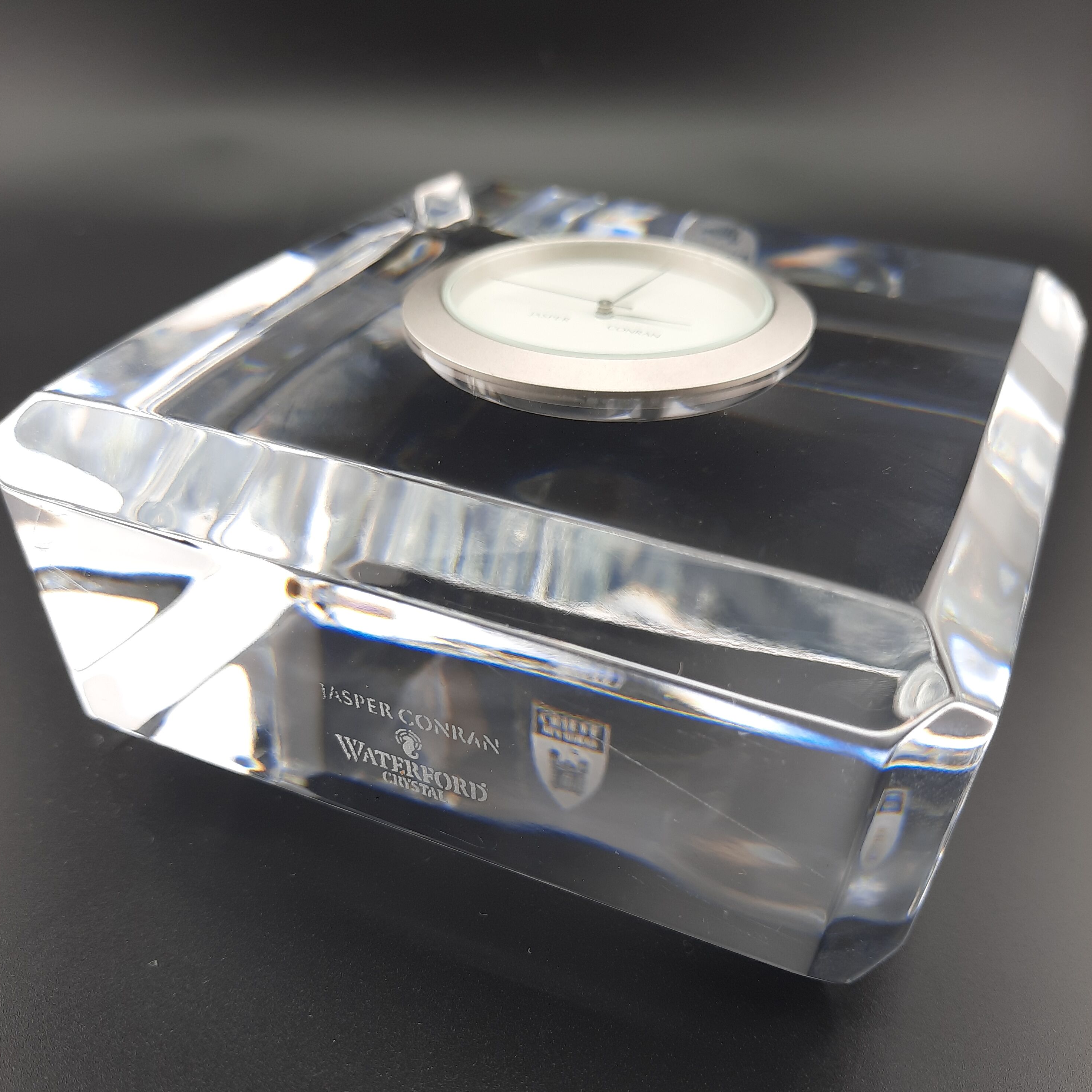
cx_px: 539
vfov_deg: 53.7
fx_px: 1071
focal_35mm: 30
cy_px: 644
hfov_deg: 54.0
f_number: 2
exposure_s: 1/128
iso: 32
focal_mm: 4.6
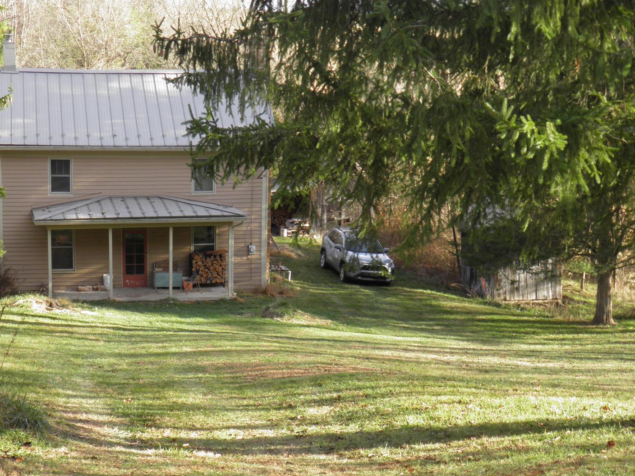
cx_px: 195
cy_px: 293
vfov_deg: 22.9
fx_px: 1174
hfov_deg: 30.0
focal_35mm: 64
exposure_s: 1/80
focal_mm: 7.9
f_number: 4.2
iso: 50
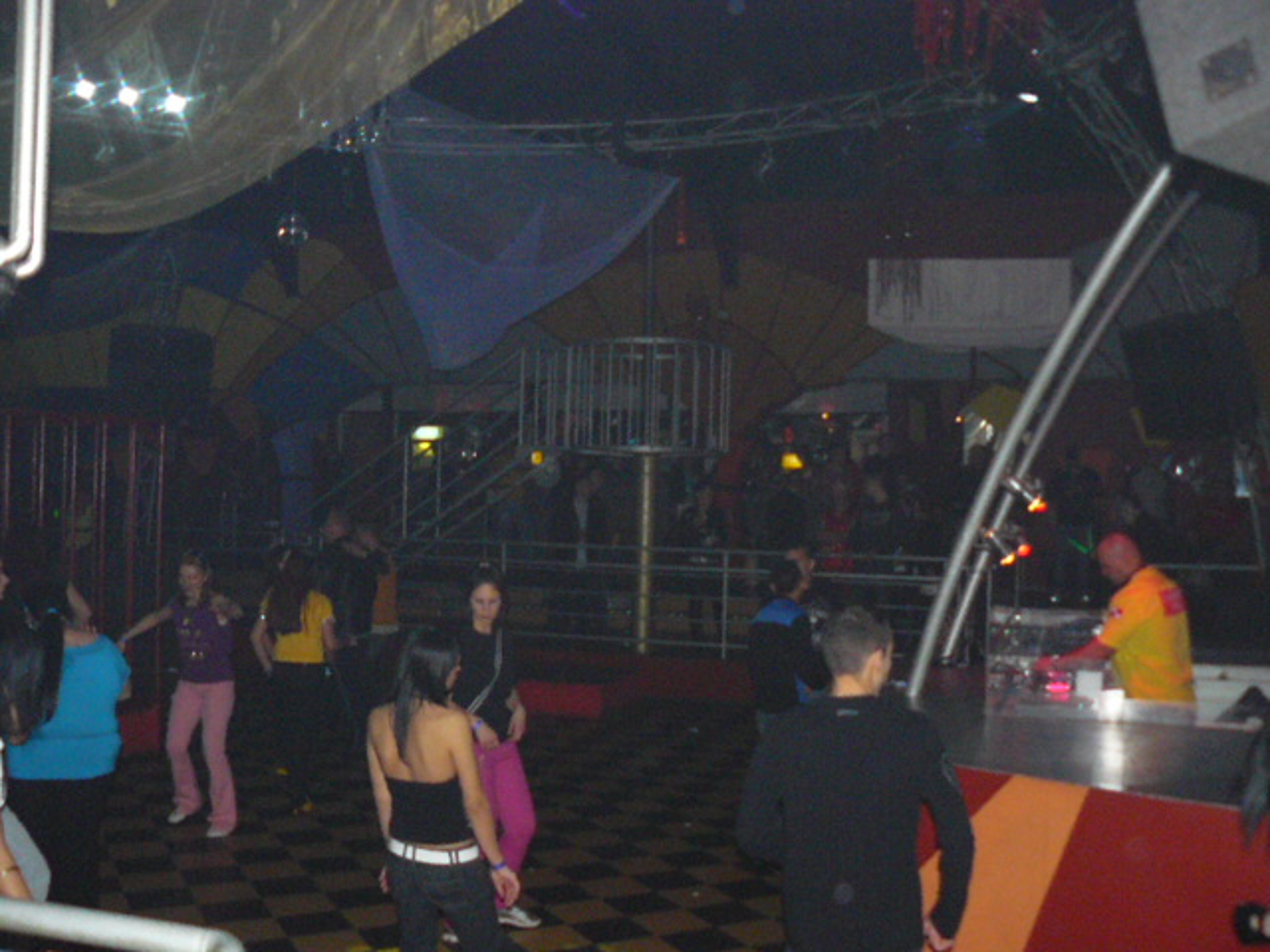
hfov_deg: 51.4
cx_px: 635
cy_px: 476
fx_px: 1321
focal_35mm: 36
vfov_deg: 39.7
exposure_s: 1/60
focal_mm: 6
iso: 400
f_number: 2.8
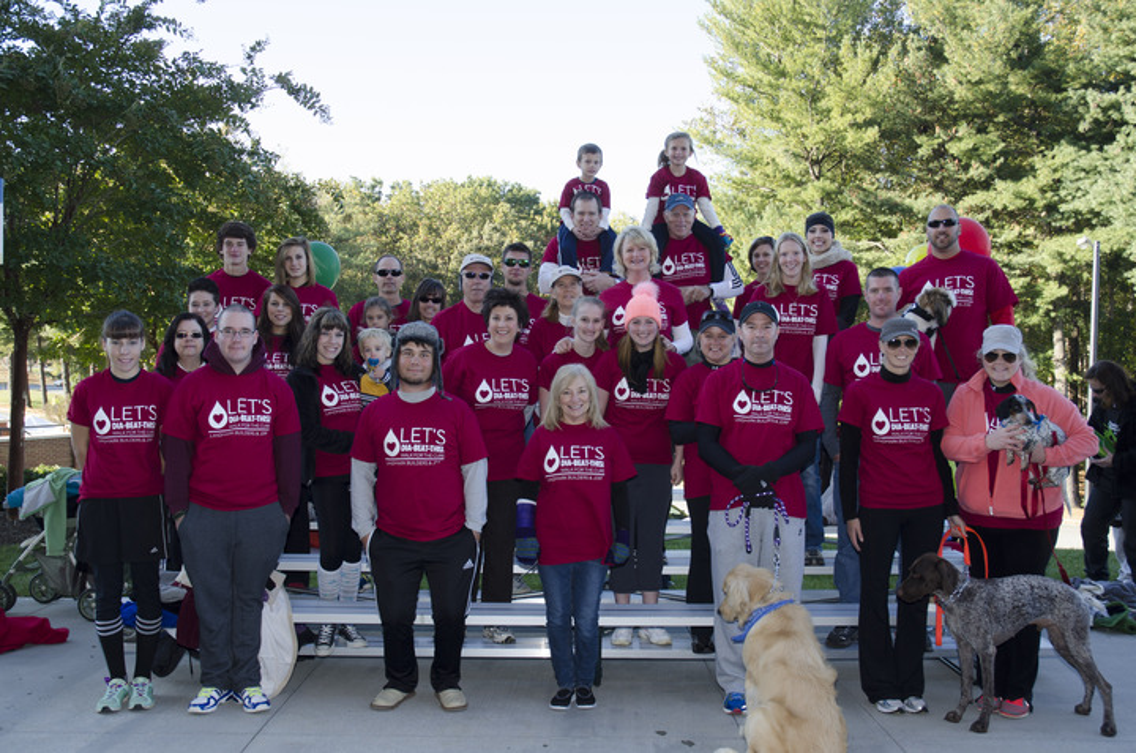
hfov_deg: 57.3
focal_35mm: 33
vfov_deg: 39.8
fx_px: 1039
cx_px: 568
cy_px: 376
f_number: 5.6
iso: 200
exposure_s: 1/125
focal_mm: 22
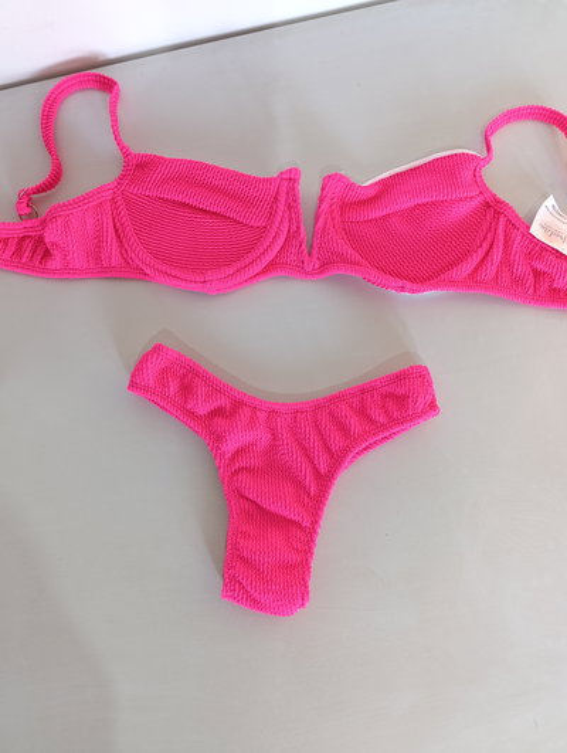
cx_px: 284
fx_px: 501
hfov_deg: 59.0
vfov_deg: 73.8
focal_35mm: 23
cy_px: 376
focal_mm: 6.14
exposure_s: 1/50
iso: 640
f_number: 1.6
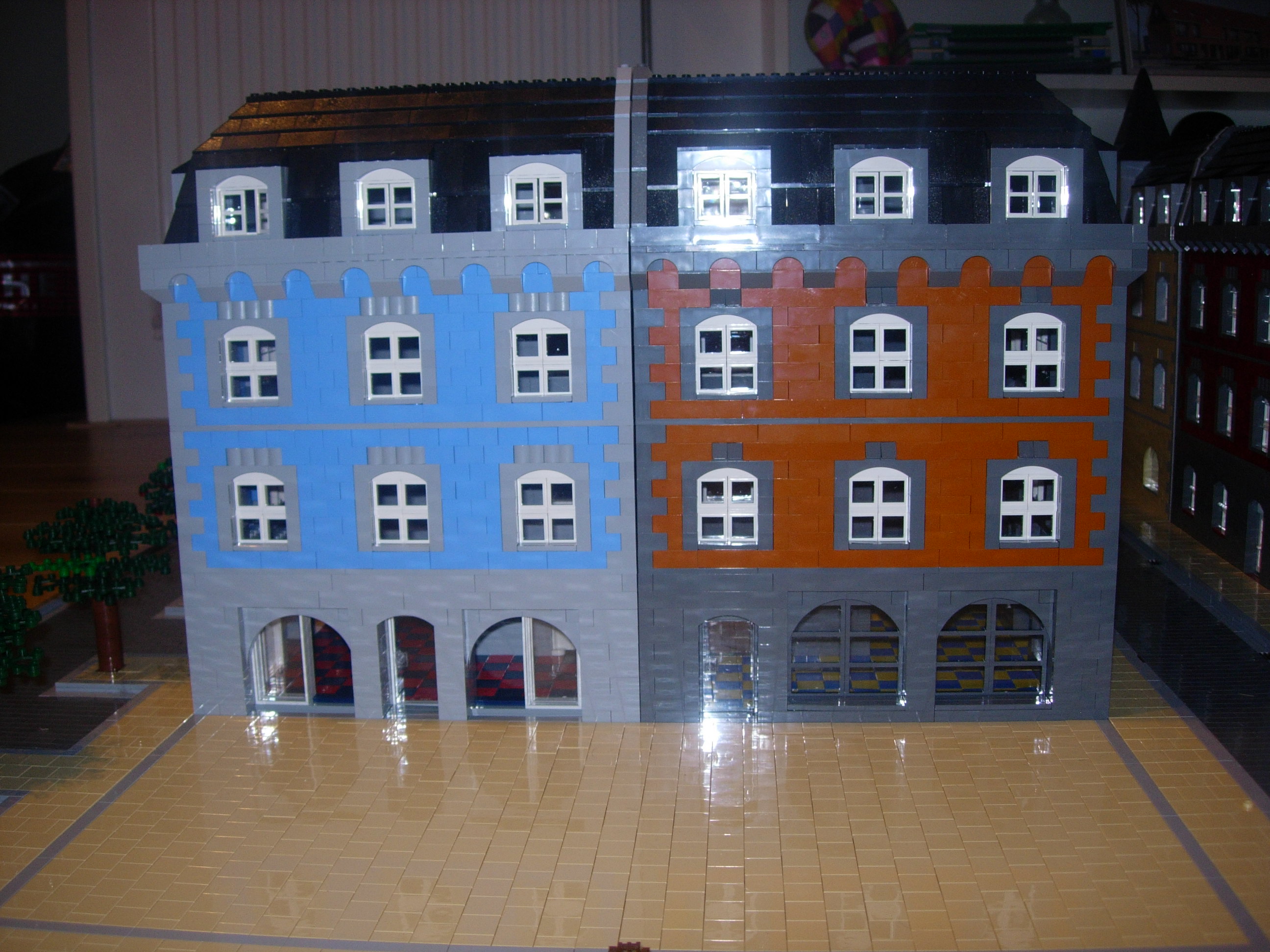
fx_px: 1394
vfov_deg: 37.7
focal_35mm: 38
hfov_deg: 49.0
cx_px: 635
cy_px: 476
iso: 79
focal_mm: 7.8
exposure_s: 1/64
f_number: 2.8
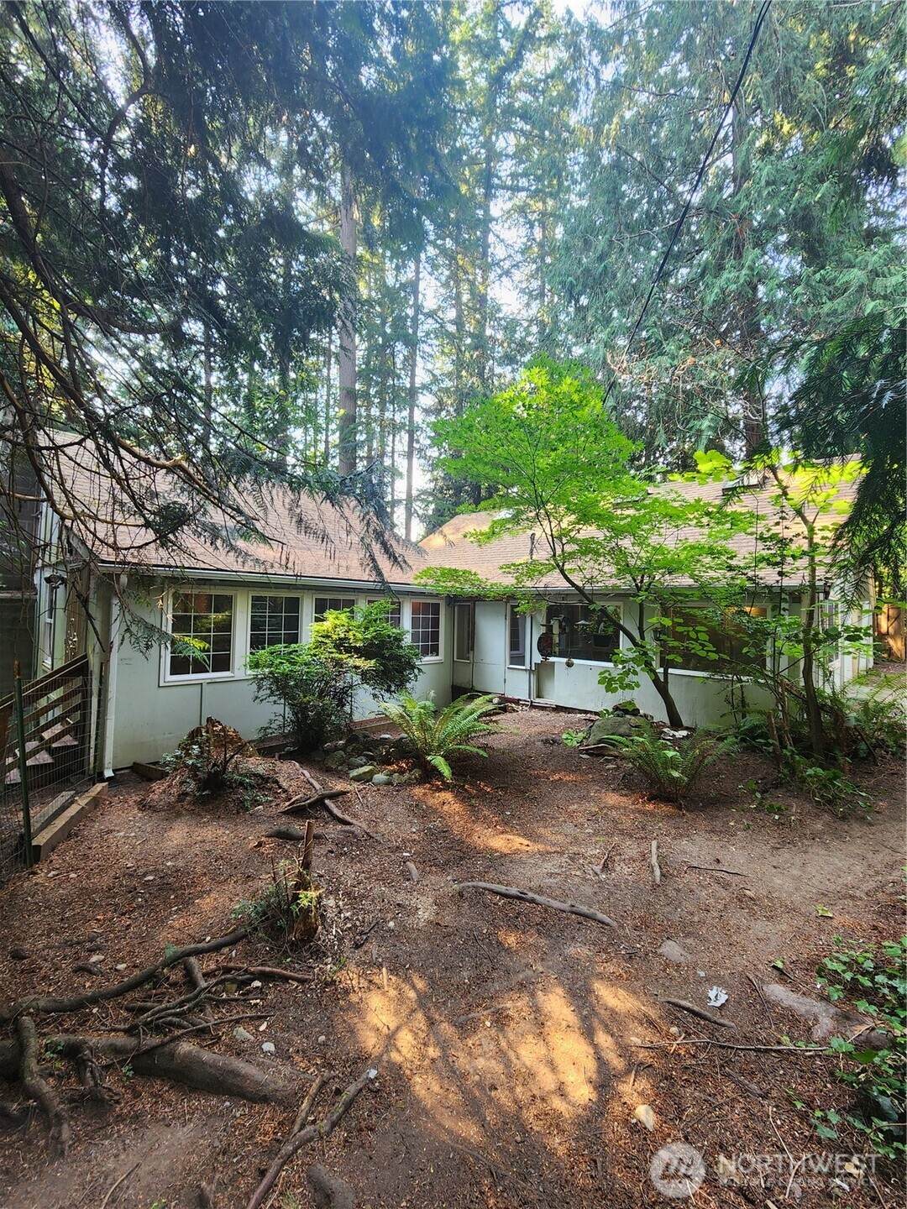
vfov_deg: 106.2
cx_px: 454
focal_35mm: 13
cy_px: 604
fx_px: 454
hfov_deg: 89.9
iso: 100
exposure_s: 1/60
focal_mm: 2.2
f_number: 2.2
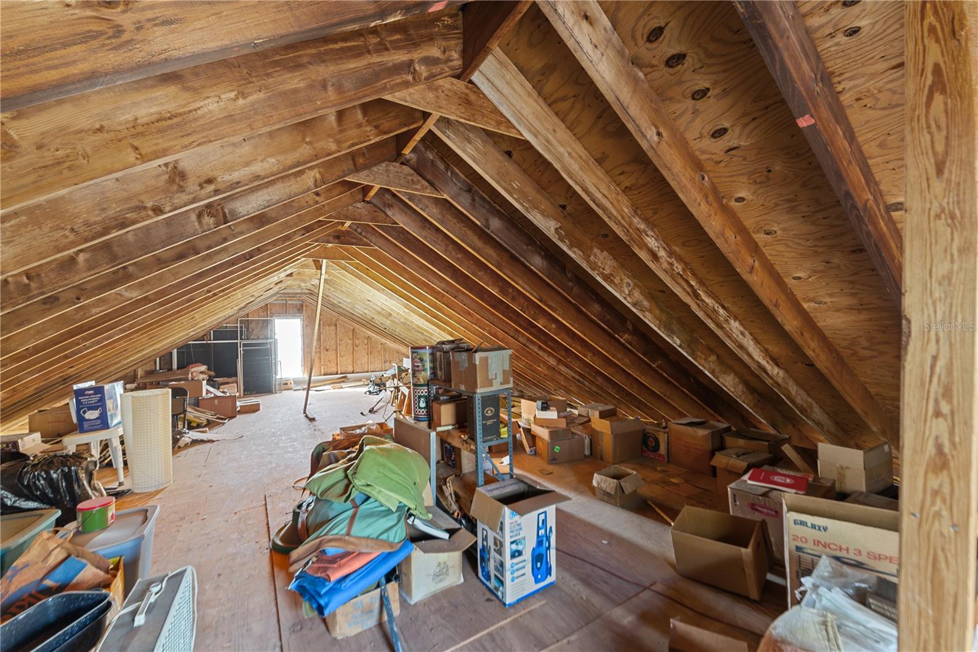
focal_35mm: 14
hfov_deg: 104.2
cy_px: 326
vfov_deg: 81.2
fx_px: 380
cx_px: 489
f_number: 8
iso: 160
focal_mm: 14
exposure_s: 6
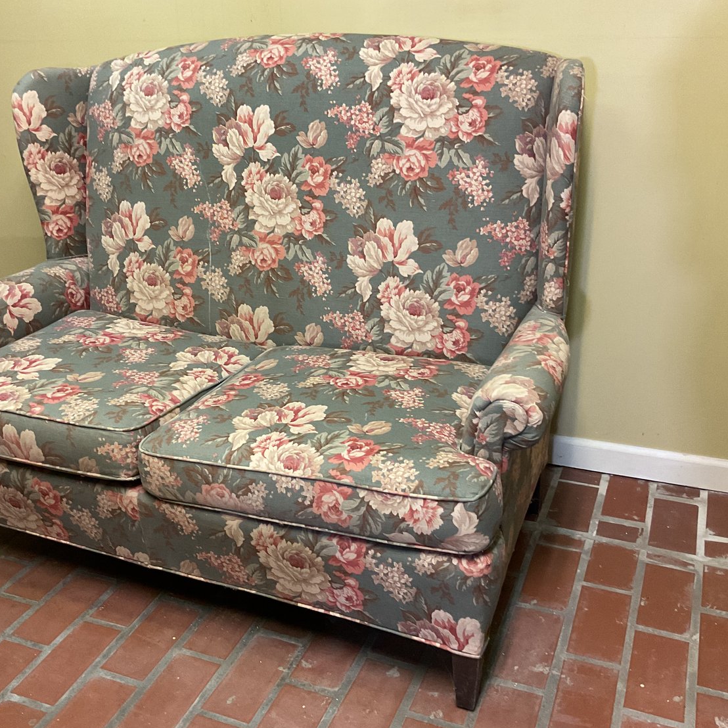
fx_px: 833
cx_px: 345
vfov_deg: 47.2
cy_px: 372
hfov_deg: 47.2
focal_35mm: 35
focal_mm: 3
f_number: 1.8
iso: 250
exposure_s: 1/60
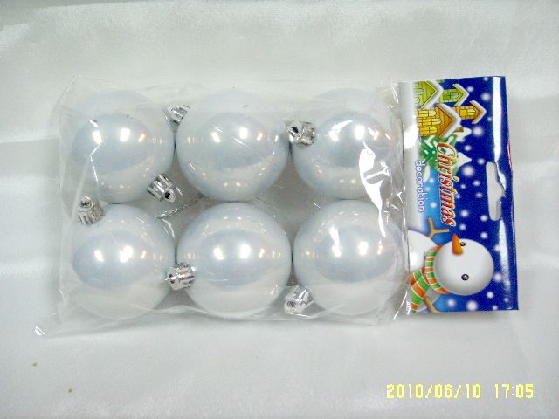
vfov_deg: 32.2
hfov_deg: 42.1
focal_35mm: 45
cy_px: 210
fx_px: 727
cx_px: 280
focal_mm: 7.7
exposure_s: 1/45
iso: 132
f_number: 3.7
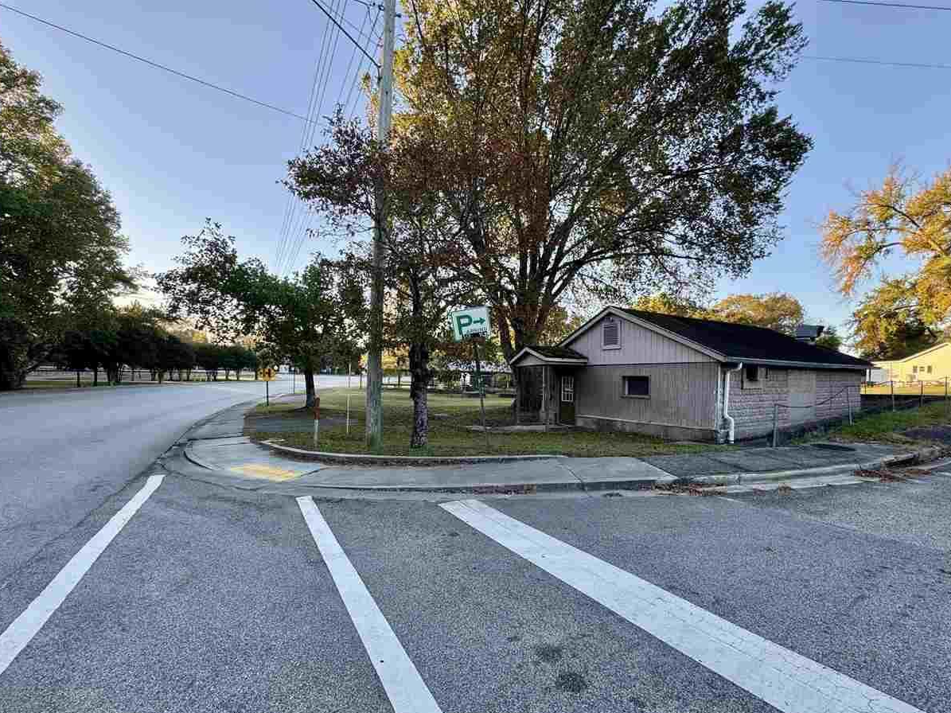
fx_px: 412
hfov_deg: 98.2
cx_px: 473
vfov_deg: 81.6
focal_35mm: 15
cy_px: 381
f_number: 2.2
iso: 40
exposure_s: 1/100
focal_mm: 2.22
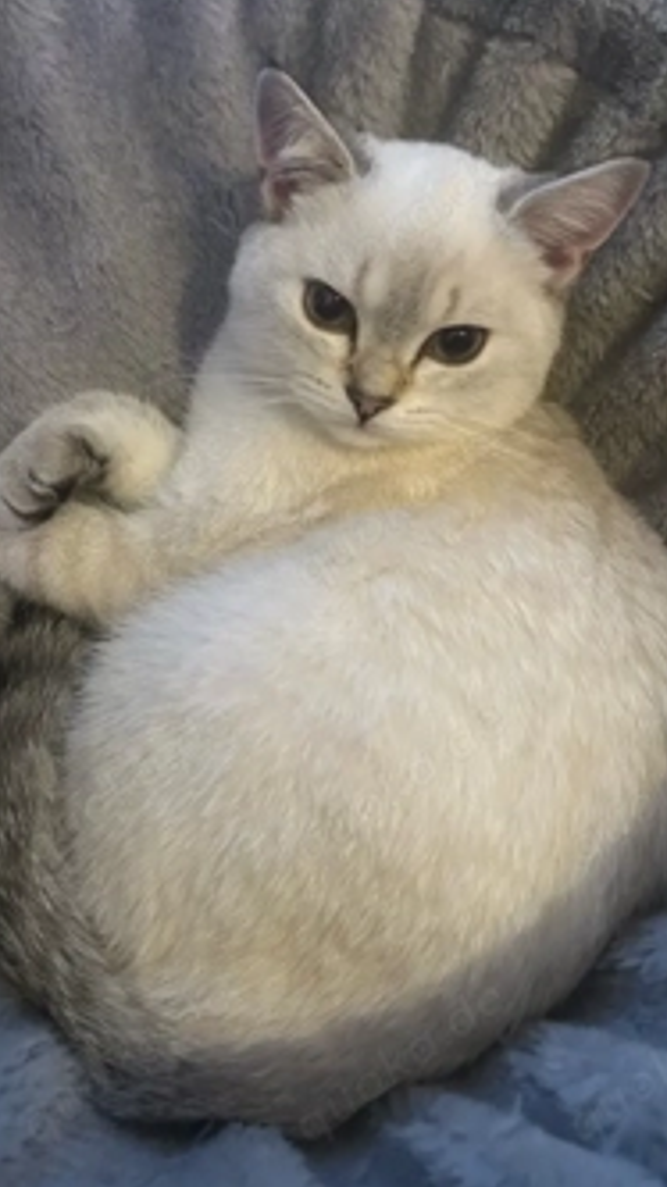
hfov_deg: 34.2
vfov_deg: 58.0
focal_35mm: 34
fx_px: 1070
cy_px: 545
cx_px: 203
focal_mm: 5.7
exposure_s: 1/33
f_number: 1.5
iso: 400
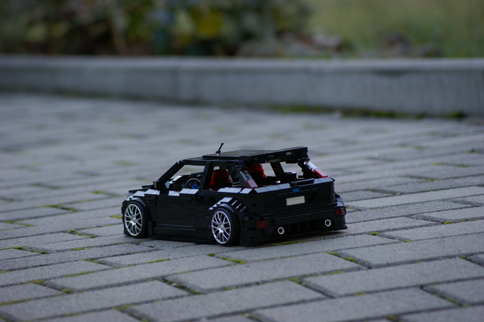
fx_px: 3628
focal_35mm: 270
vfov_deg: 5.1
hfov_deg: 7.6
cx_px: 242
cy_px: 161
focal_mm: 180
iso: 200
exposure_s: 1/60
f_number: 5.6
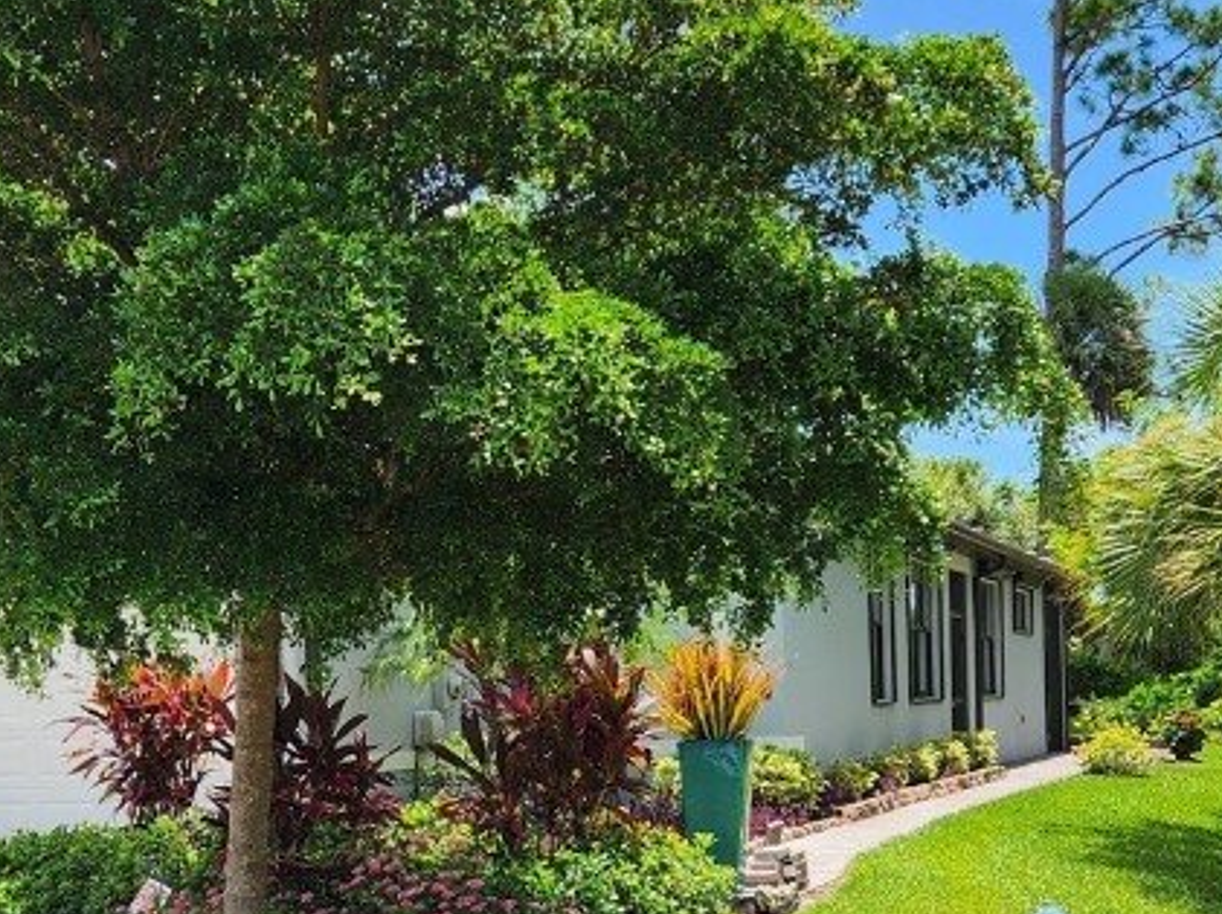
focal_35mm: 56
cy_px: 749
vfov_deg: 25.6
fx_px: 1975
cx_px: 473
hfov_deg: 34.2
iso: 20
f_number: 1.8
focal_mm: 5.4
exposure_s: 1/1170
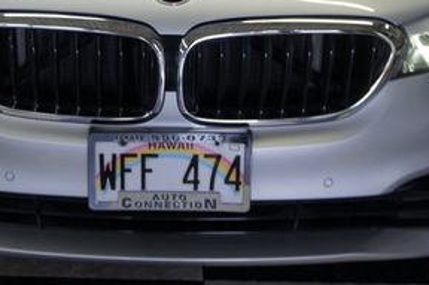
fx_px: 834
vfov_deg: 18.8
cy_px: -3
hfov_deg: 28.6
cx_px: 142
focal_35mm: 70
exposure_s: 1/40
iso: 200
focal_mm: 21
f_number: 4
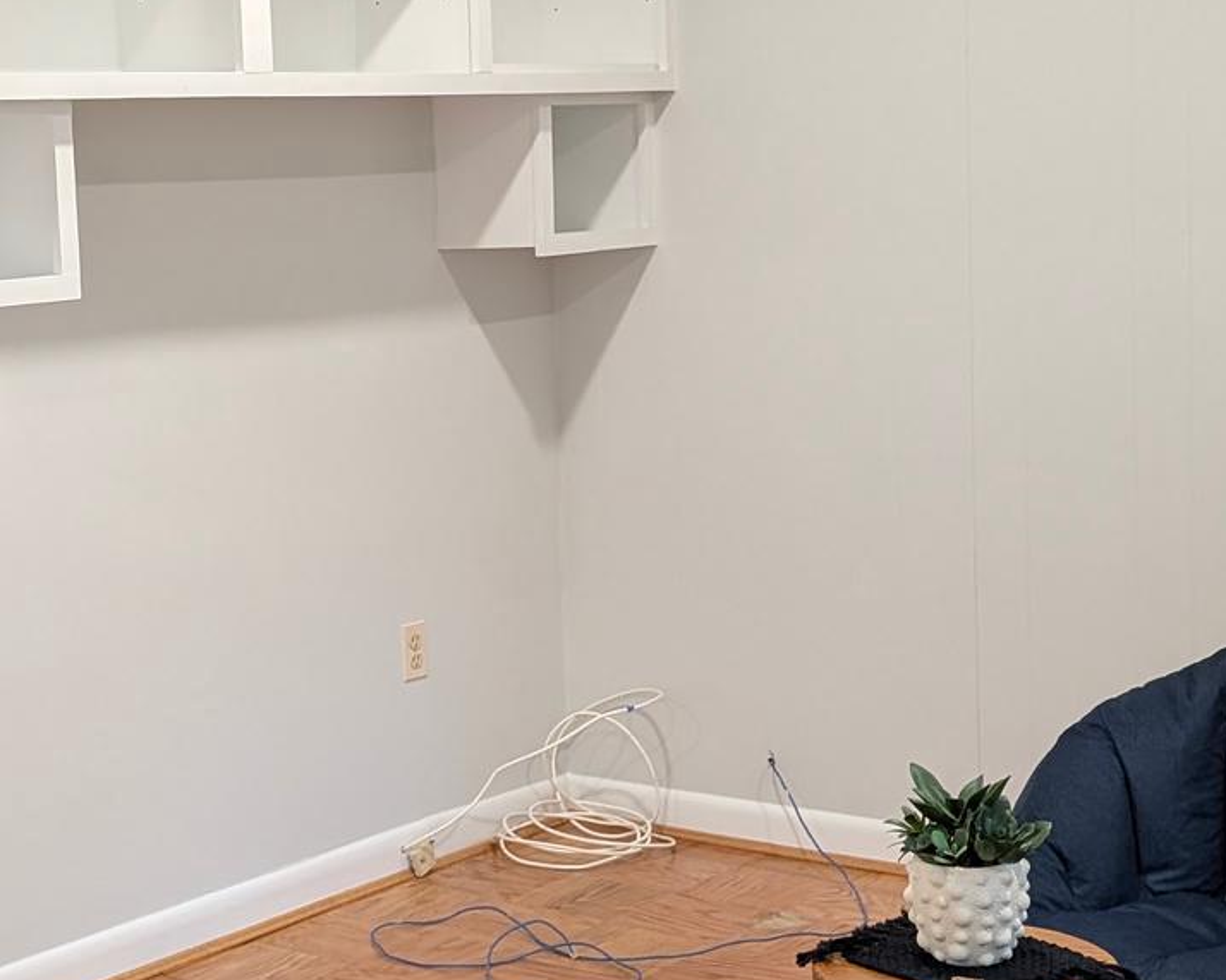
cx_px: 294
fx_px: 2431
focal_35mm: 67
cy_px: 475
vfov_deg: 22.8
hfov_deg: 27.9
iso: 258
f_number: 1.68
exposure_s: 1/74.5
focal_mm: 6.9
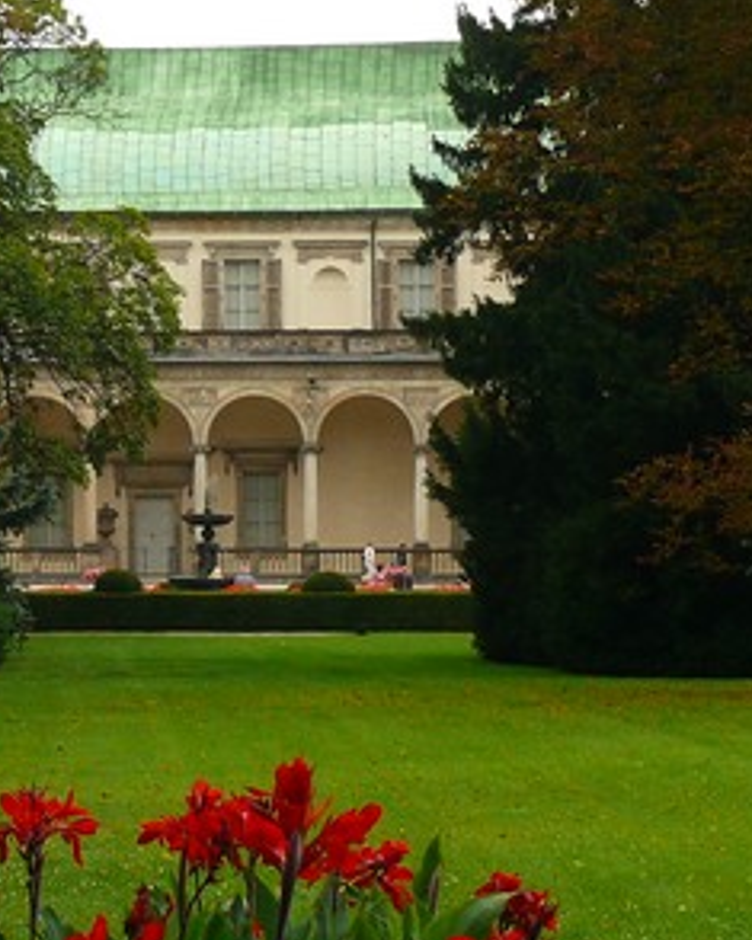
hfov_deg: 11.2
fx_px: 3813
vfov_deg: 14.1
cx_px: 128
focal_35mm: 137
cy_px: 428
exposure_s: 1/50
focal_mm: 11.6
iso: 100
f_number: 3.2
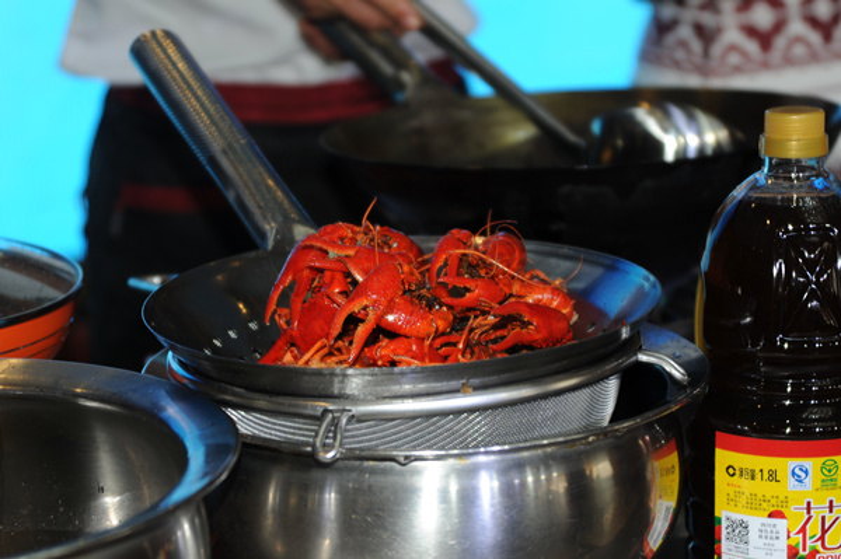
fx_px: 1751
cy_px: 280
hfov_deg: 27.0
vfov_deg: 18.2
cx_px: 420
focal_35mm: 75
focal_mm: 75
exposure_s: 1/60
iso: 200
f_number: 4
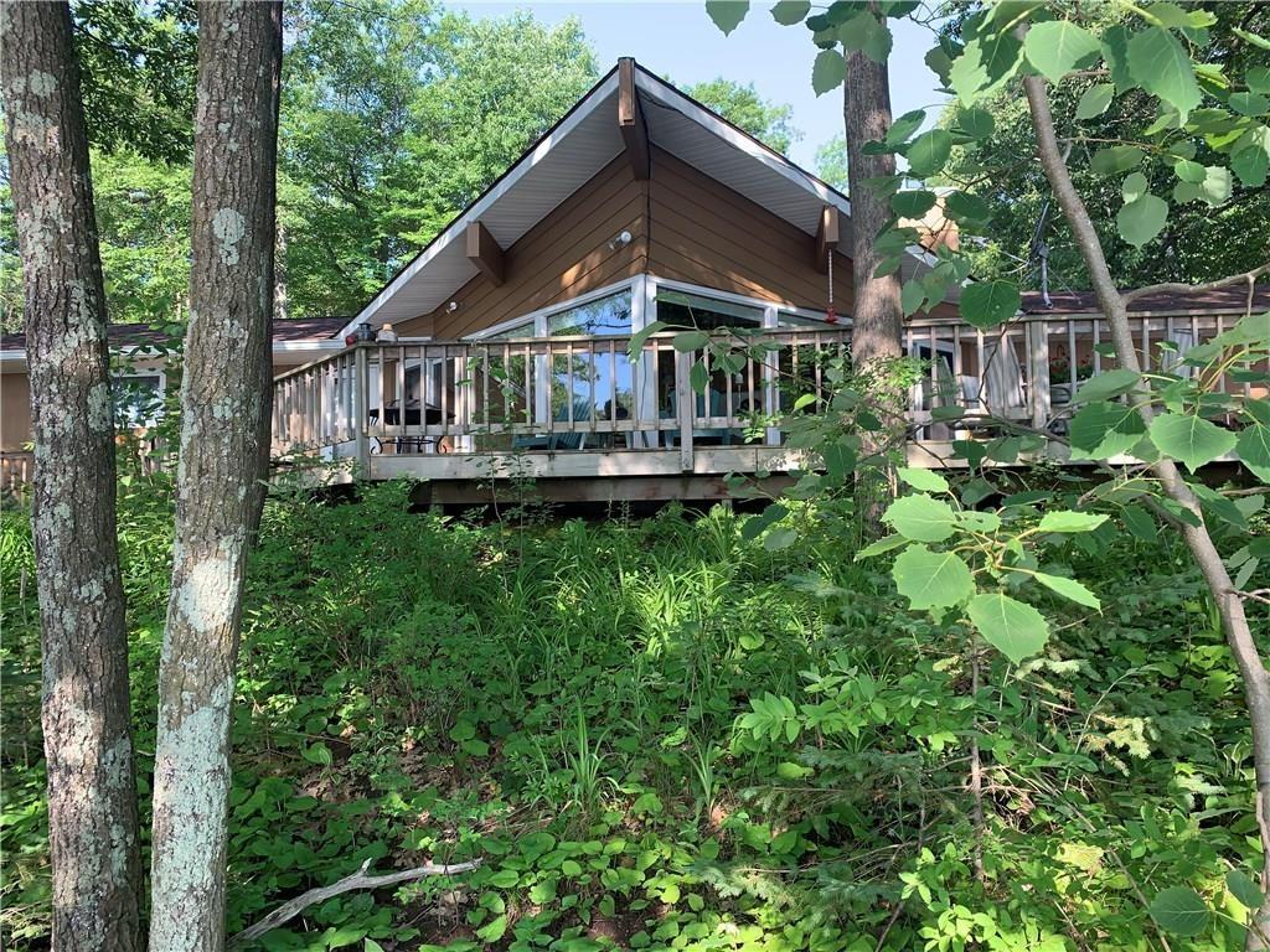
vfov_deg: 53.1
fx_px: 954
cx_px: 635
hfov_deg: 67.3
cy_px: 476
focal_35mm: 26
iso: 25
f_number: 1.8
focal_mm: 4.25
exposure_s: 1/141
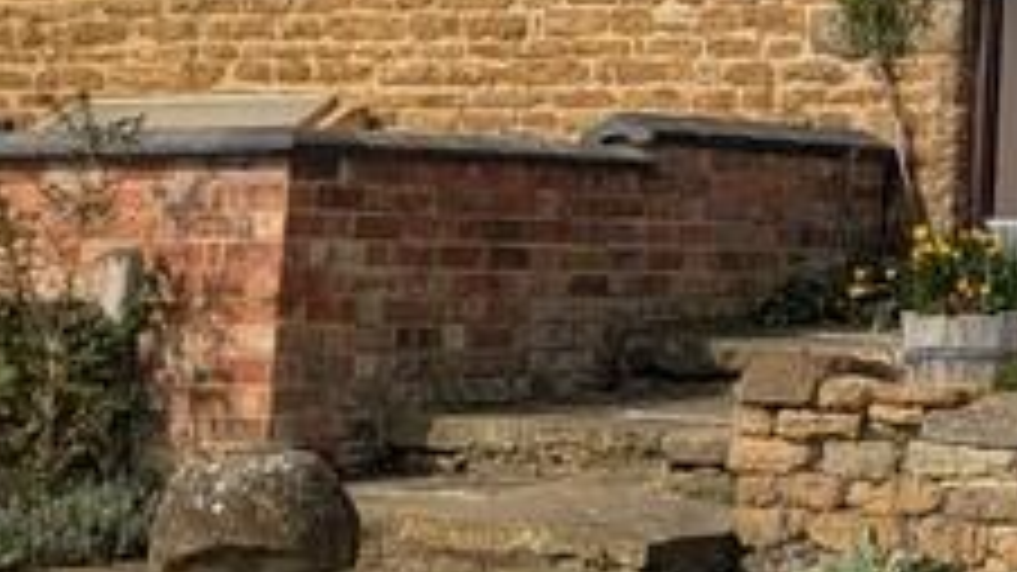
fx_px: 3586
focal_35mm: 133
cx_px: 1508
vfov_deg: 8.7
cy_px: -500
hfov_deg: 15.0
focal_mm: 4.38
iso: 60
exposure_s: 1/3344
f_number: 1.73
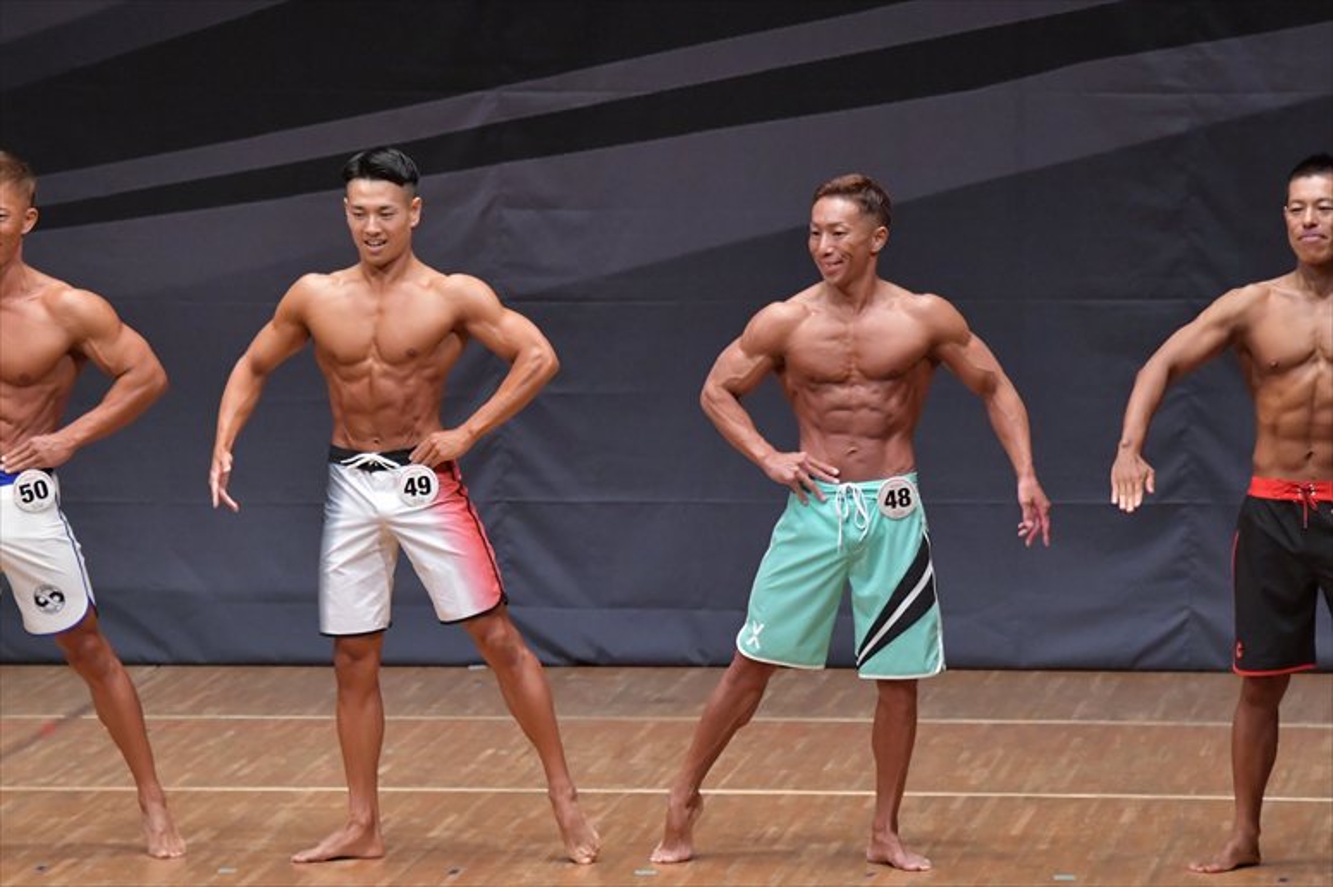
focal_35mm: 255
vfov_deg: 5.4
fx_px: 9438
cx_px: 666
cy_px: 444
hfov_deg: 8.1
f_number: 5.6
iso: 6400
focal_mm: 170
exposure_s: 1/400
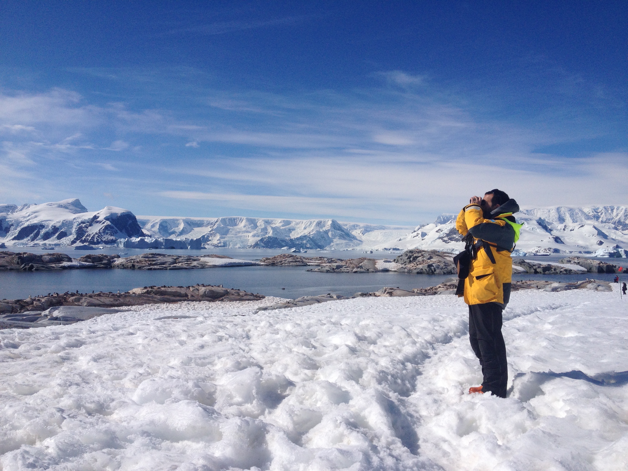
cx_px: 314
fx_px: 635
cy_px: 236
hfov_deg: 52.6
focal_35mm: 35
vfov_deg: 40.7
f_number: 2.4
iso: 50
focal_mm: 4.28
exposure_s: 1/6944
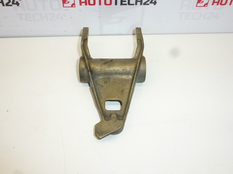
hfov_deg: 55.4
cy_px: 87
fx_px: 222
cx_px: 116
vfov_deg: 42.9
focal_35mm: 33
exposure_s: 1/400
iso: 400
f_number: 3.6
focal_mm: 5.9
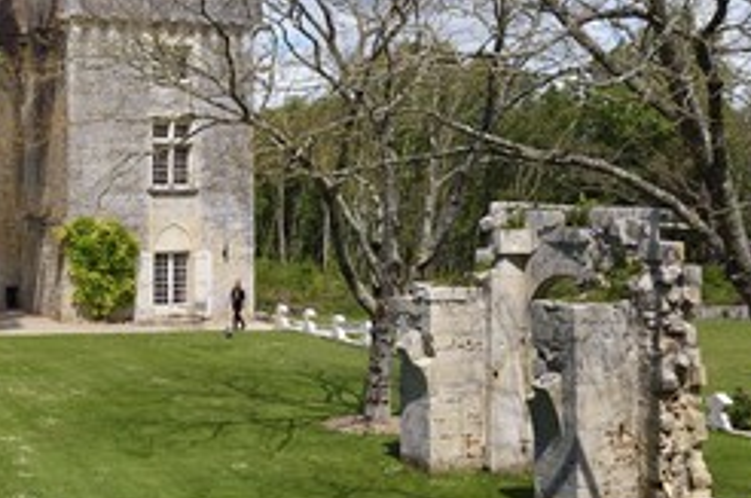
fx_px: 1249
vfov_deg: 22.3
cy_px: 131
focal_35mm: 60
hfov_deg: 33.2
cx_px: 267
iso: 200
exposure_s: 1/250
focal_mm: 35
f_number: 13
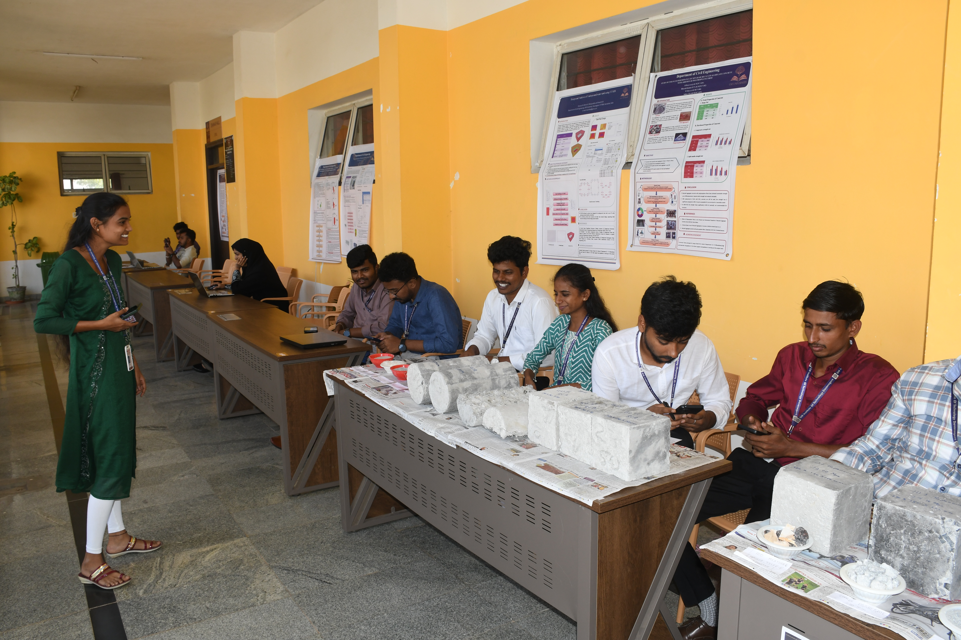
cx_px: 480
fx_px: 721
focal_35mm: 27
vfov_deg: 47.9
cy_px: 320
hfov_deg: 67.4
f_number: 8
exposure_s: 1/125
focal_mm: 18
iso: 320
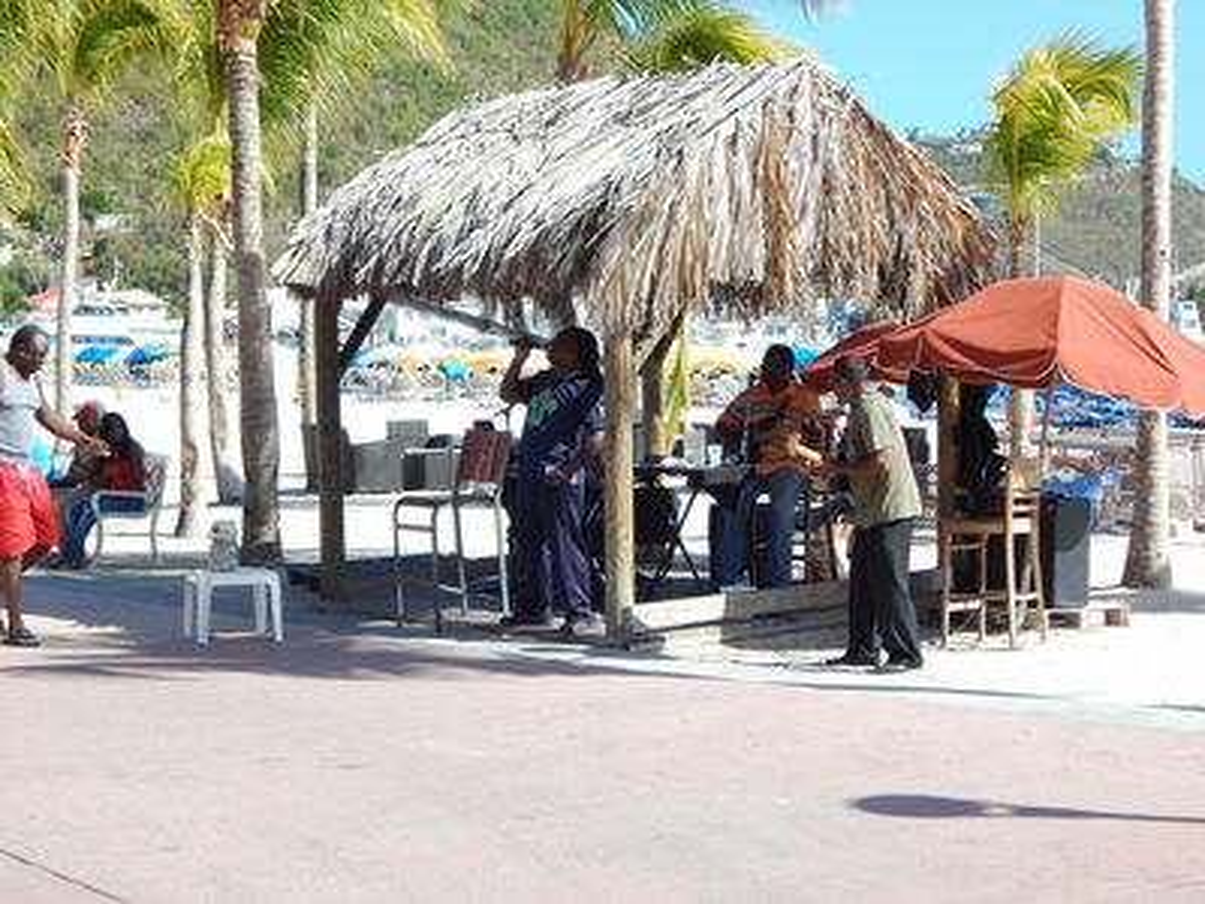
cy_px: 452
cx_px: 602
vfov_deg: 21.3
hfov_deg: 28.2
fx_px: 2402
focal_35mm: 69
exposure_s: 1/500
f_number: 4.1
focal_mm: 12.3
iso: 125
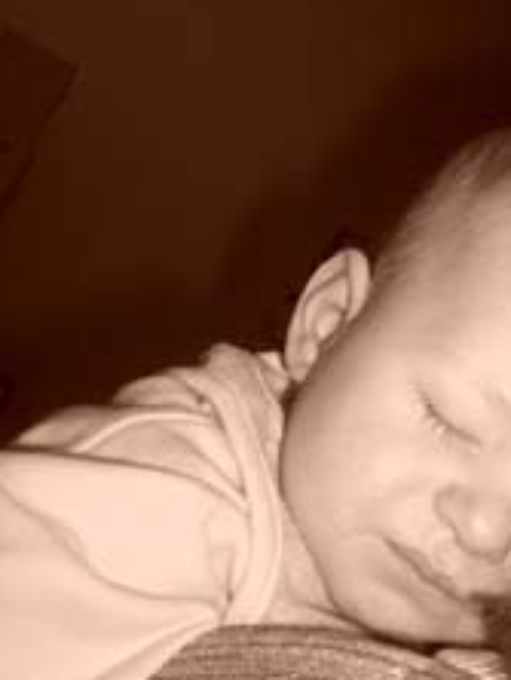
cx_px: 346
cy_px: 303
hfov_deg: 24.3
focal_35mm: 60
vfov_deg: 32.1
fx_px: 1179
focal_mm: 4.99
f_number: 4.5
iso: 140
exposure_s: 1/60
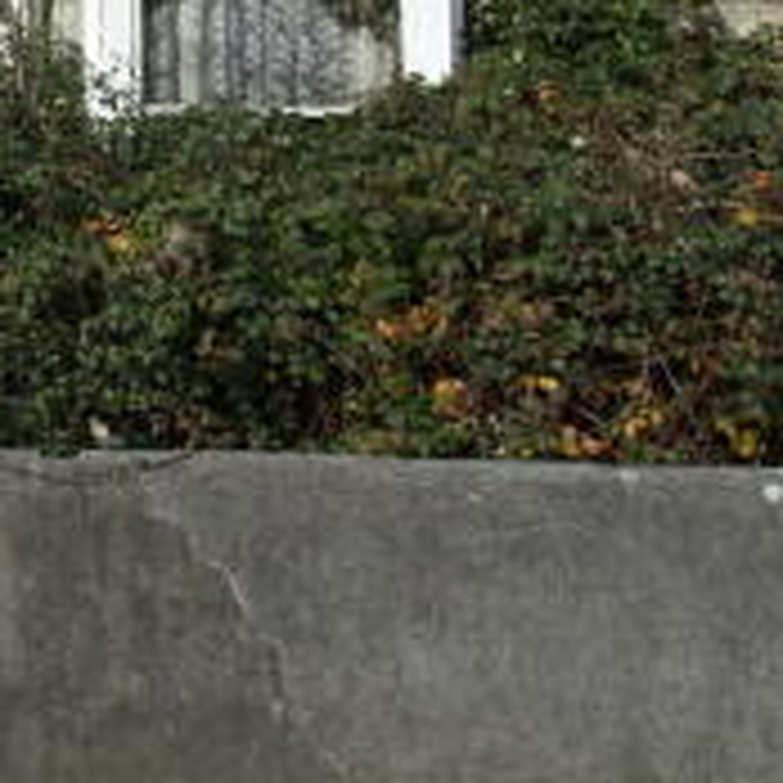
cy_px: -70
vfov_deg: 22.9
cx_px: -308
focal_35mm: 71
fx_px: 1817
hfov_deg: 21.4
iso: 80
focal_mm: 4.1
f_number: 3.5
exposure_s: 1/640
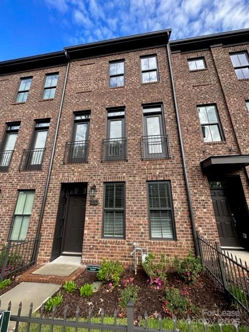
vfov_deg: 102.1
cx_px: 124
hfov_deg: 85.7
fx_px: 134
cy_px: 166
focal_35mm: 14
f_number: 2.2
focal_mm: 2.22
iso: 40
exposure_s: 1/452
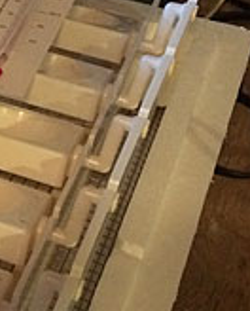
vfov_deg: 16.8
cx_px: -199
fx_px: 1050
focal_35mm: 114
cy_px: 174
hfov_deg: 12.4
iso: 320
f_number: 2.2
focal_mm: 4.12
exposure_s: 1/30
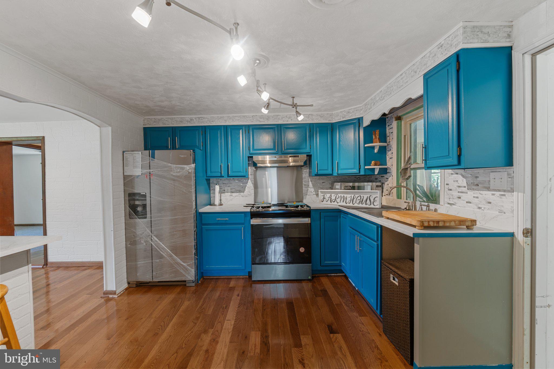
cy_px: 184
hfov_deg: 100.4
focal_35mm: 15
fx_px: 231
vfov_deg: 77.3
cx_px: 277
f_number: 8
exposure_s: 2
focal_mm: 10
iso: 100
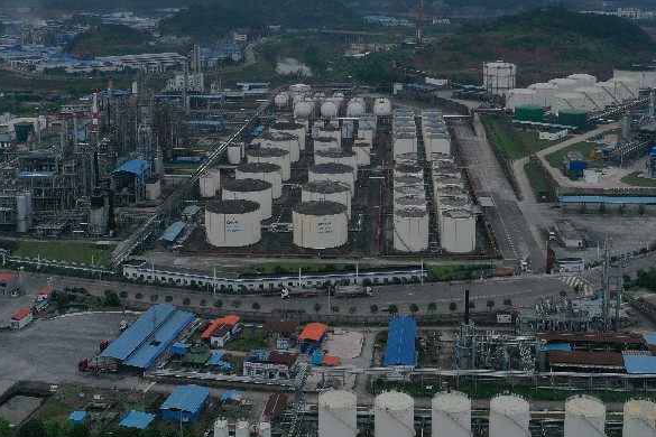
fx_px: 893
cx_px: 352
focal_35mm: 49
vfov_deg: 27.0
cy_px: 94
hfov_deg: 40.3
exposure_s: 1/640
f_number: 6.3
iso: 100
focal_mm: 10.26
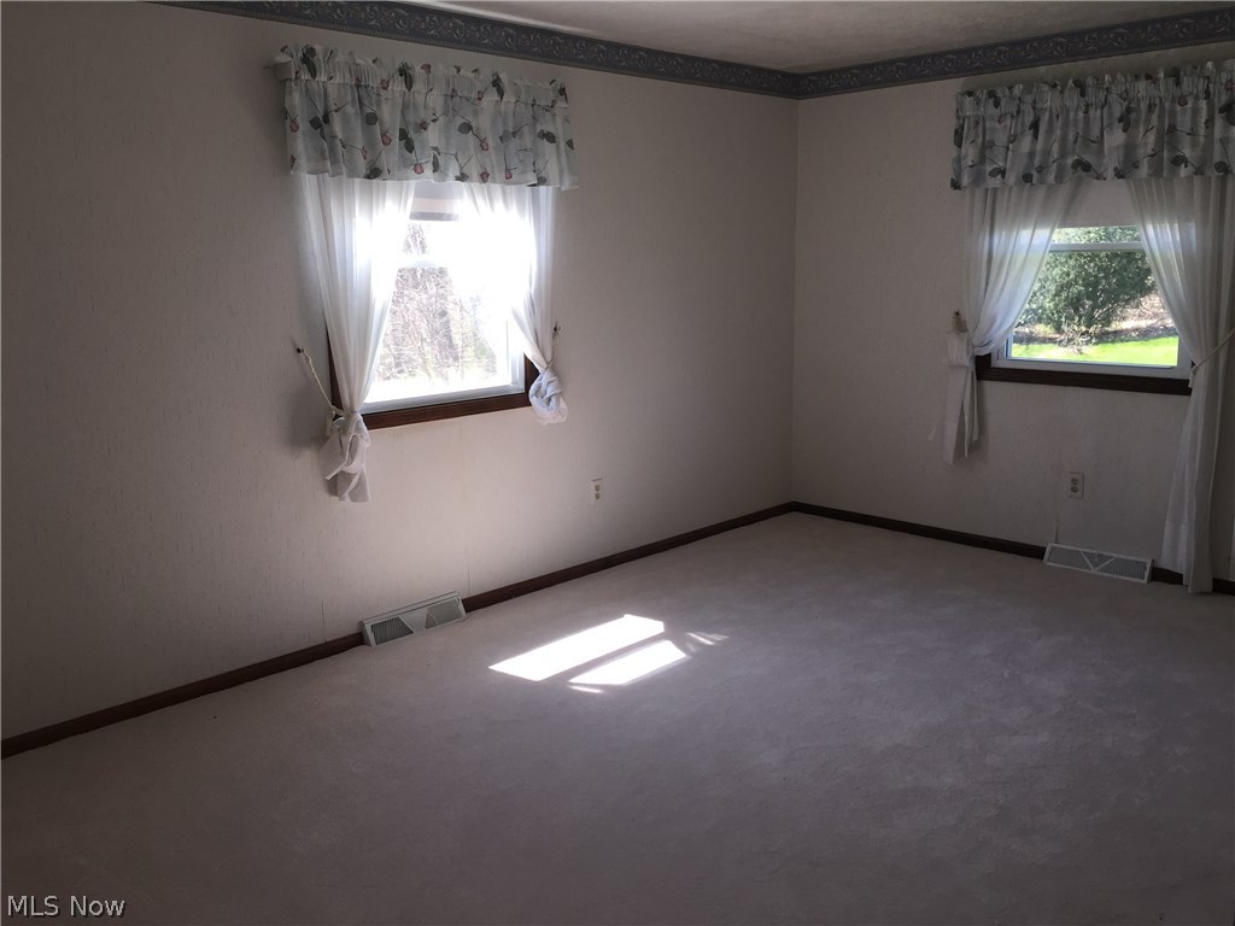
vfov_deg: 48.2
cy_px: 463
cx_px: 618
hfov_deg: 61.7
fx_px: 1035
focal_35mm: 29
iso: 50
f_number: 2.2
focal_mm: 4.15
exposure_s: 1/120
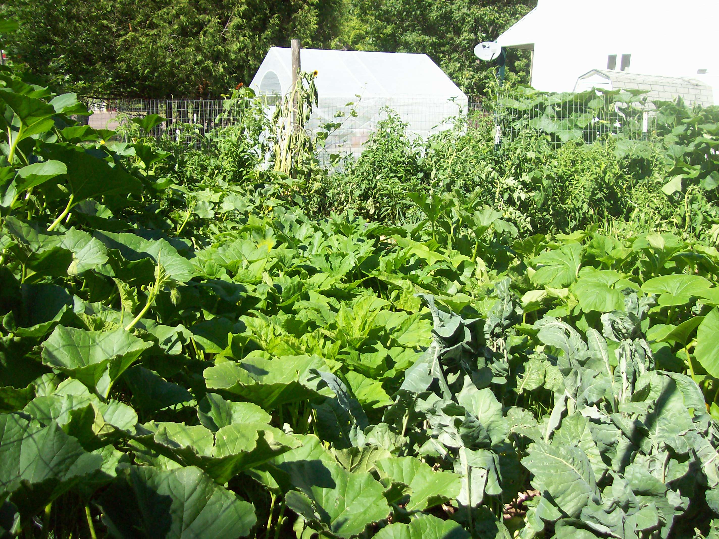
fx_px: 747
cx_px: 360
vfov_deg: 39.6
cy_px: 270
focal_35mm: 36
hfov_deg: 51.4
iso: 80
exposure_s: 1/806
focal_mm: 6
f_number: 2.7
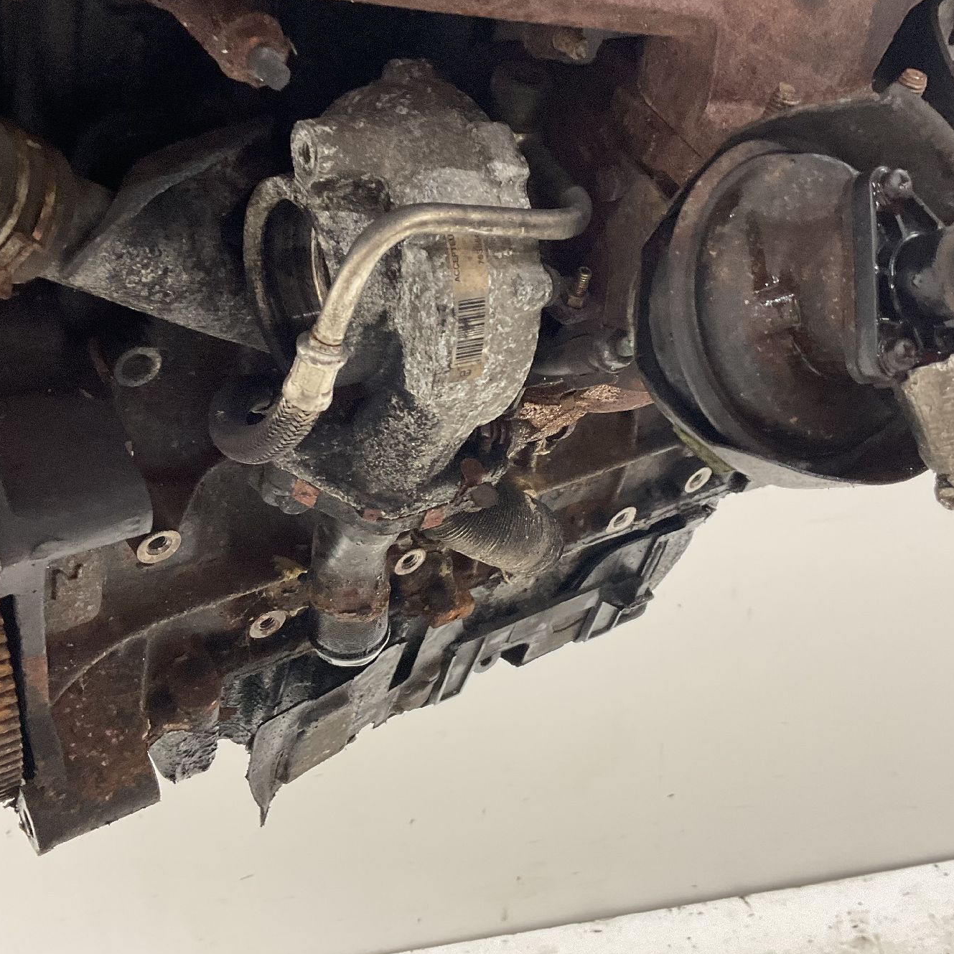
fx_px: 1154
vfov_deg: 44.9
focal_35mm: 37
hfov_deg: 44.9
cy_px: 467
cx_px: 467
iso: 50
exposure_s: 1/50
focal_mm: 3
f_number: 1.8
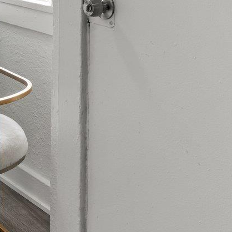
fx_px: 569
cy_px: -84
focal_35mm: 75
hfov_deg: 22.2
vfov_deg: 20.7
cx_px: -3
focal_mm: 18
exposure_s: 1/13
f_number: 9
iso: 320
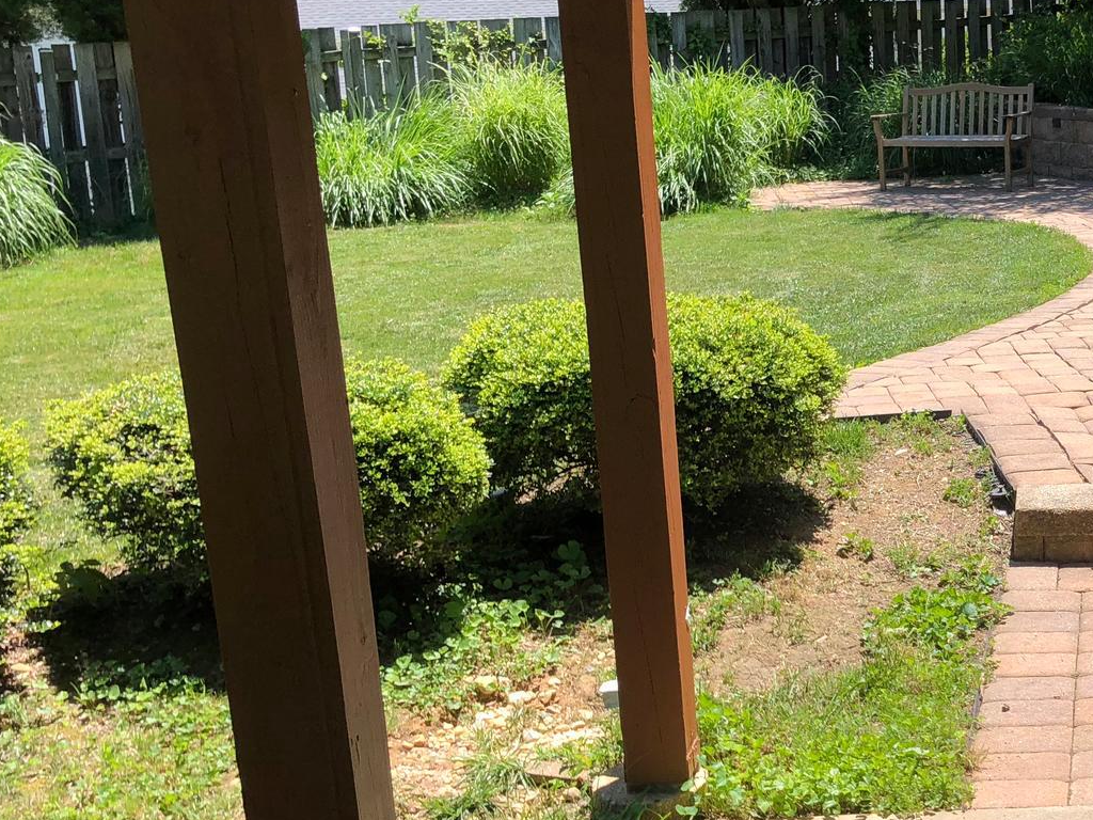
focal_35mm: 56
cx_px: 1036
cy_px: 448
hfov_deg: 32.2
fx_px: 1768
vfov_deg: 26.1
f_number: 1.8
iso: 20
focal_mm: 3.99
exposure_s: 1/883
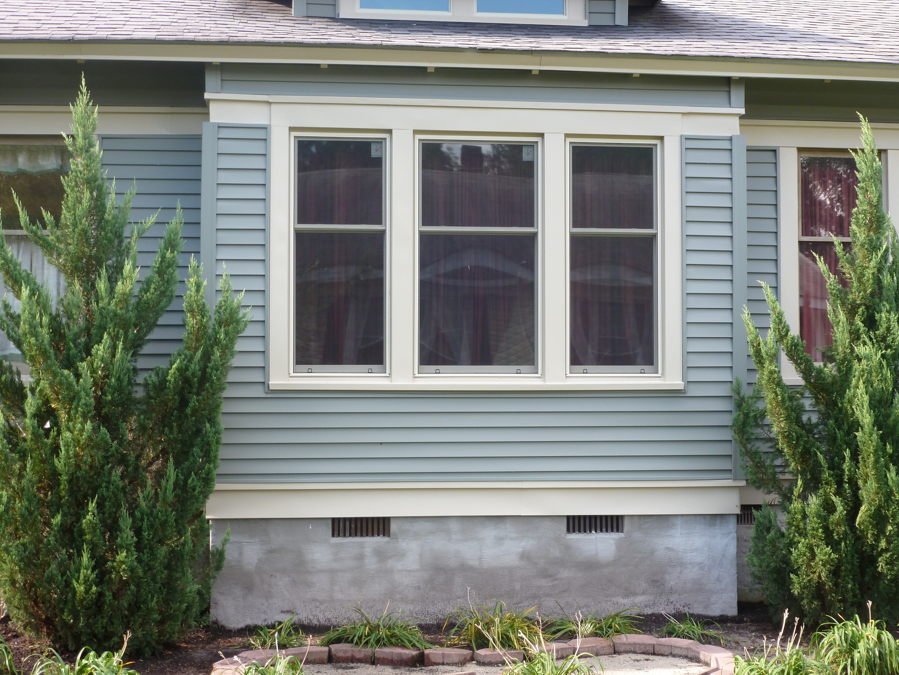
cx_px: 450
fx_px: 1273
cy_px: 338
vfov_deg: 29.7
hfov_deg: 38.9
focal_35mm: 49
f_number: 4.1
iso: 100
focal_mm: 8.7
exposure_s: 1/100
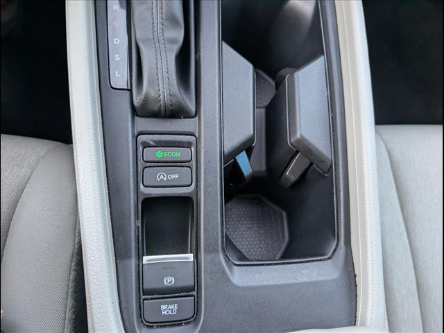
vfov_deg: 56.8
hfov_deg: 71.6
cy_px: 166
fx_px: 308
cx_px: 222
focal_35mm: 24
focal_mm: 6.9
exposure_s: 1/85.5
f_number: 1.68
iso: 226
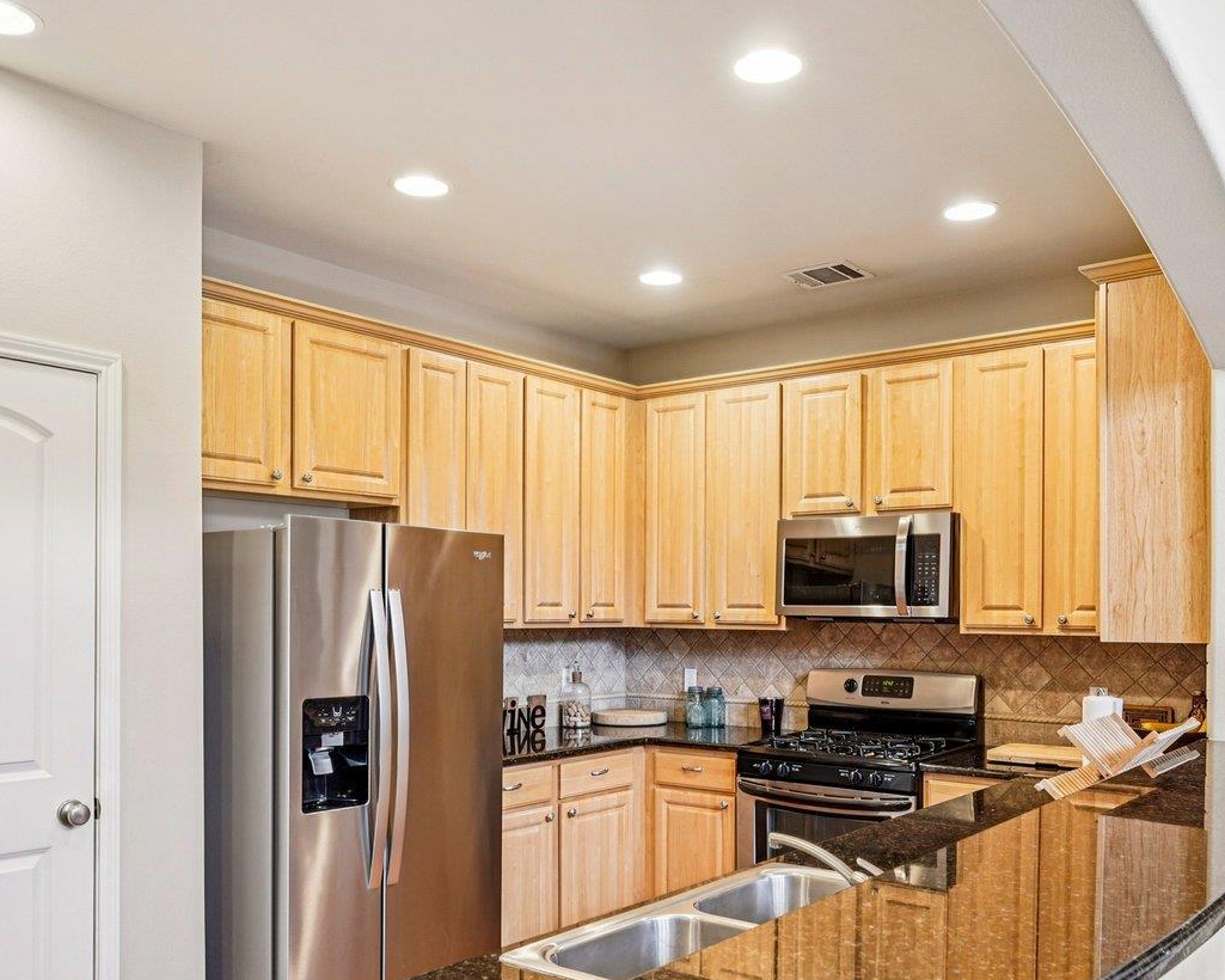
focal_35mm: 30
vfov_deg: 47.5
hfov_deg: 58.1
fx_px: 1101
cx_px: 672
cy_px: 612
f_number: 8
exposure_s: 1/6
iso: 400
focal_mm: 16.2
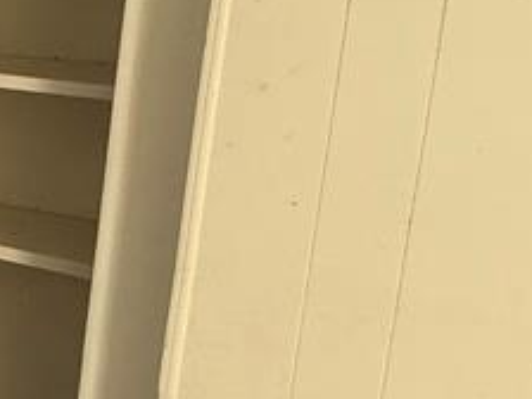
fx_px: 984
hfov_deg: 16.5
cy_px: 59
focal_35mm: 64
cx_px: -667
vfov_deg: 22.5
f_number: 2.2
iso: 160
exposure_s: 1/99
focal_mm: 2.22
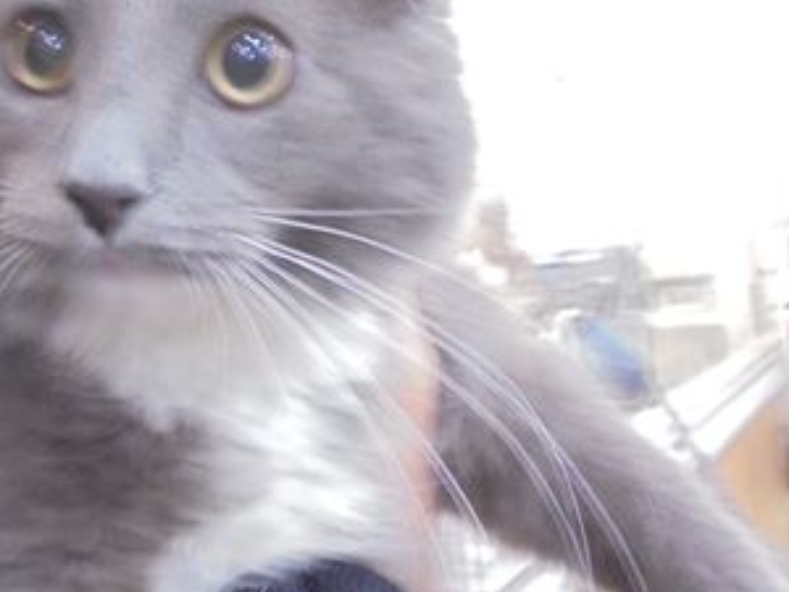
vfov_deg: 27.2
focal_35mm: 52
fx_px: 1185
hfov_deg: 36.2
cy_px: 84
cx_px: 221
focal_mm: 4.6
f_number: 3.5
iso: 400
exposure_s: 1/8
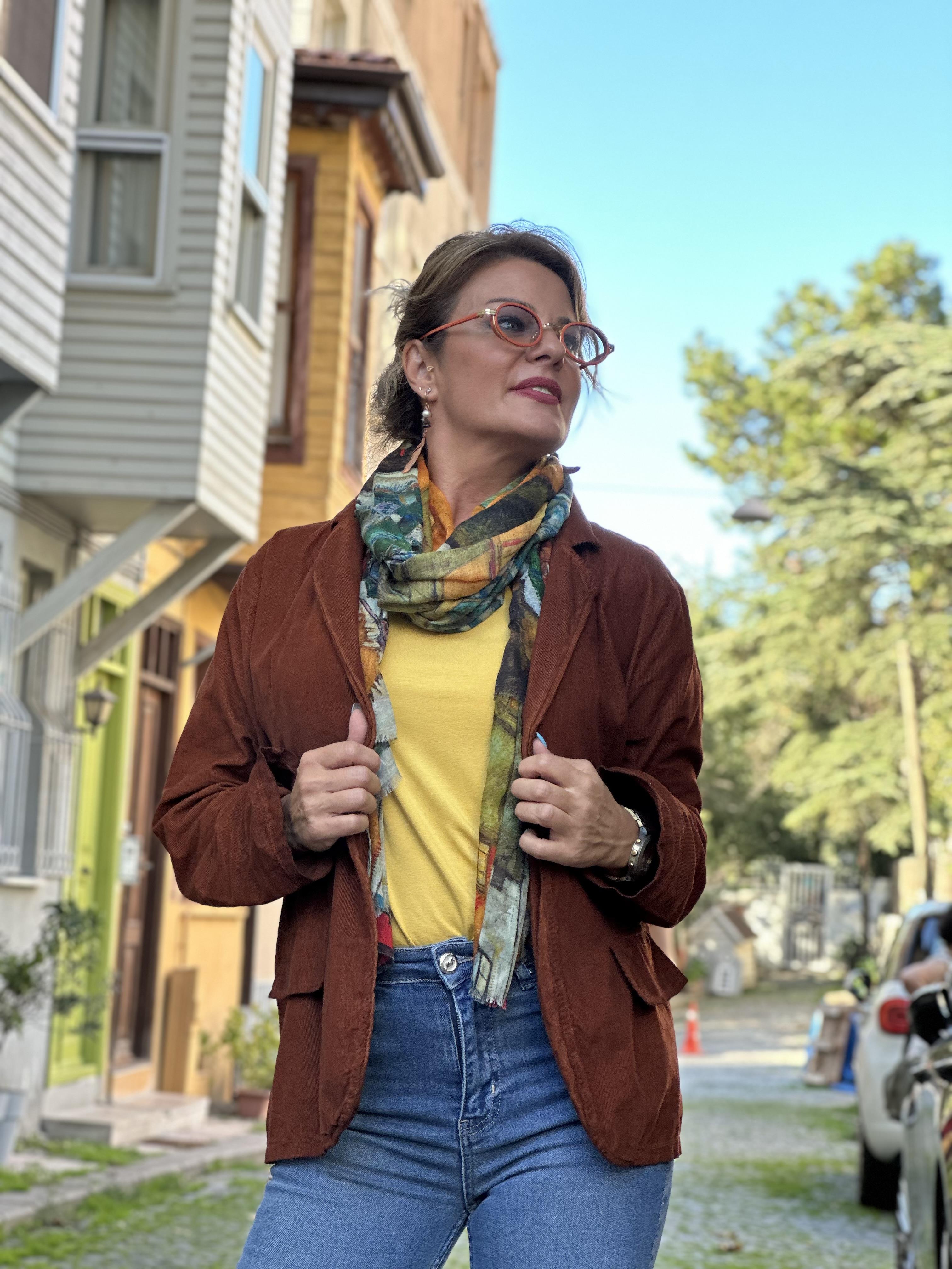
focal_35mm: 77
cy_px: 634
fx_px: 2824
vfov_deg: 25.3
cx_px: 476
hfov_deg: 19.1
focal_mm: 9
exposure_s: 1/121
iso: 64
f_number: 2.8
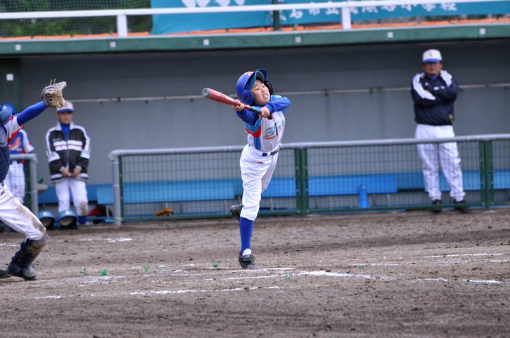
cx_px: 255
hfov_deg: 4.6
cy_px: 169
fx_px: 6366
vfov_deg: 3.0
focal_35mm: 450
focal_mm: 300
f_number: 5.6
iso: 500
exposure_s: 1/1000
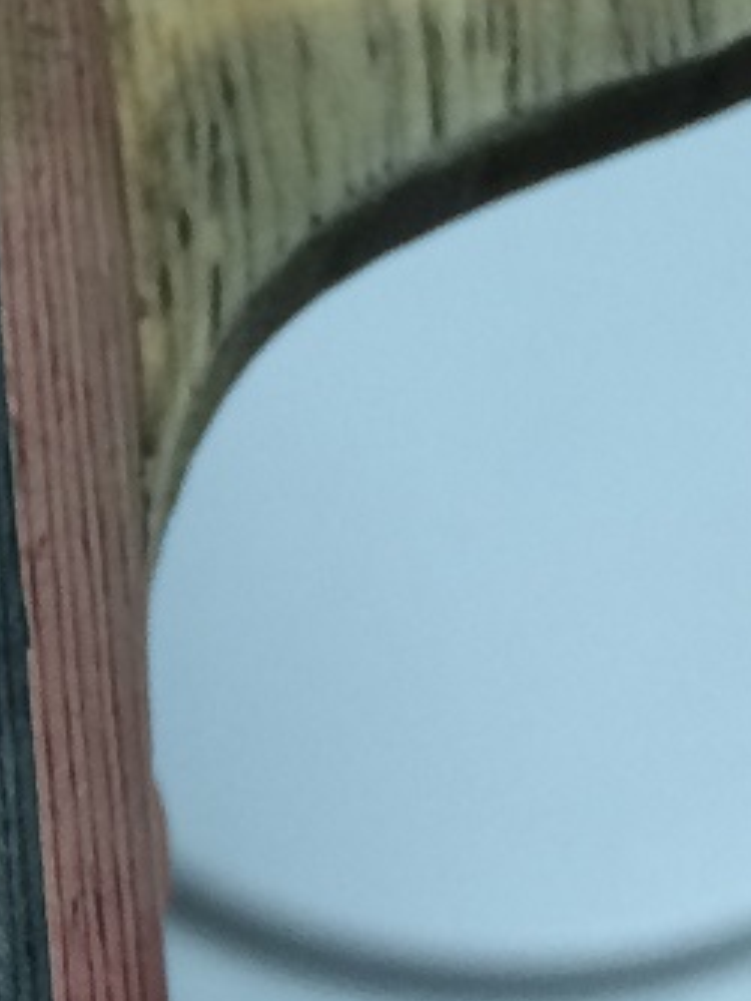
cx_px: -180
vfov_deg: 13.9
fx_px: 4105
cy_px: 637
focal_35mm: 142
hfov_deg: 10.3
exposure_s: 1/33
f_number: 2.2
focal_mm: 4.15
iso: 125
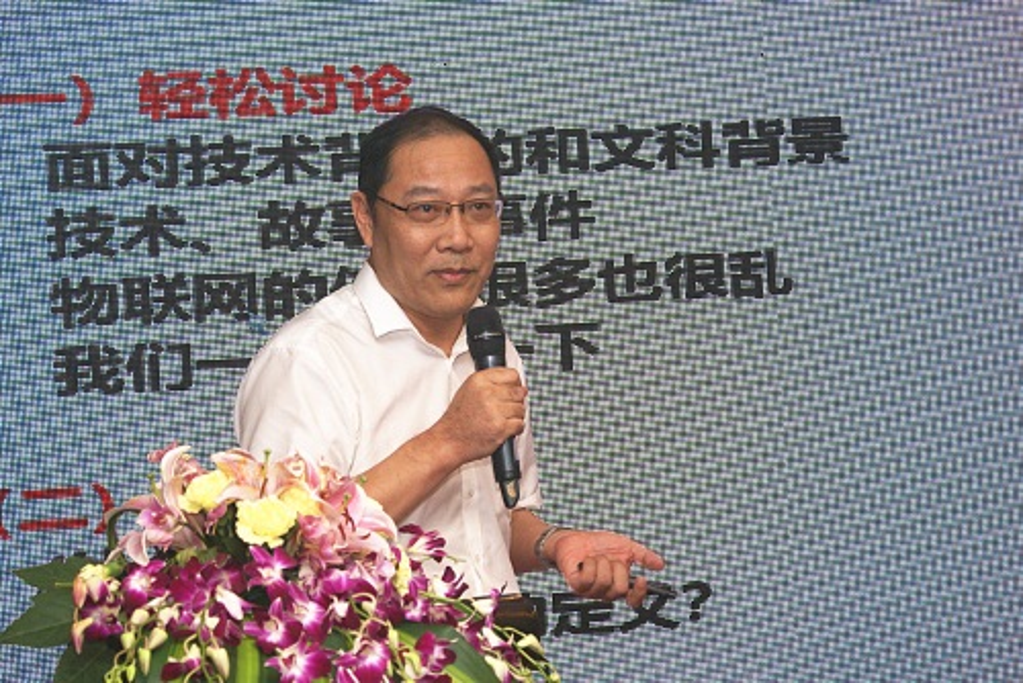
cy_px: 342
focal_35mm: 105
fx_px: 2985
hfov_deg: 19.4
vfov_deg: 13.1
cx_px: 512
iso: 400
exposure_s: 1/125
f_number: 5.6
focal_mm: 70
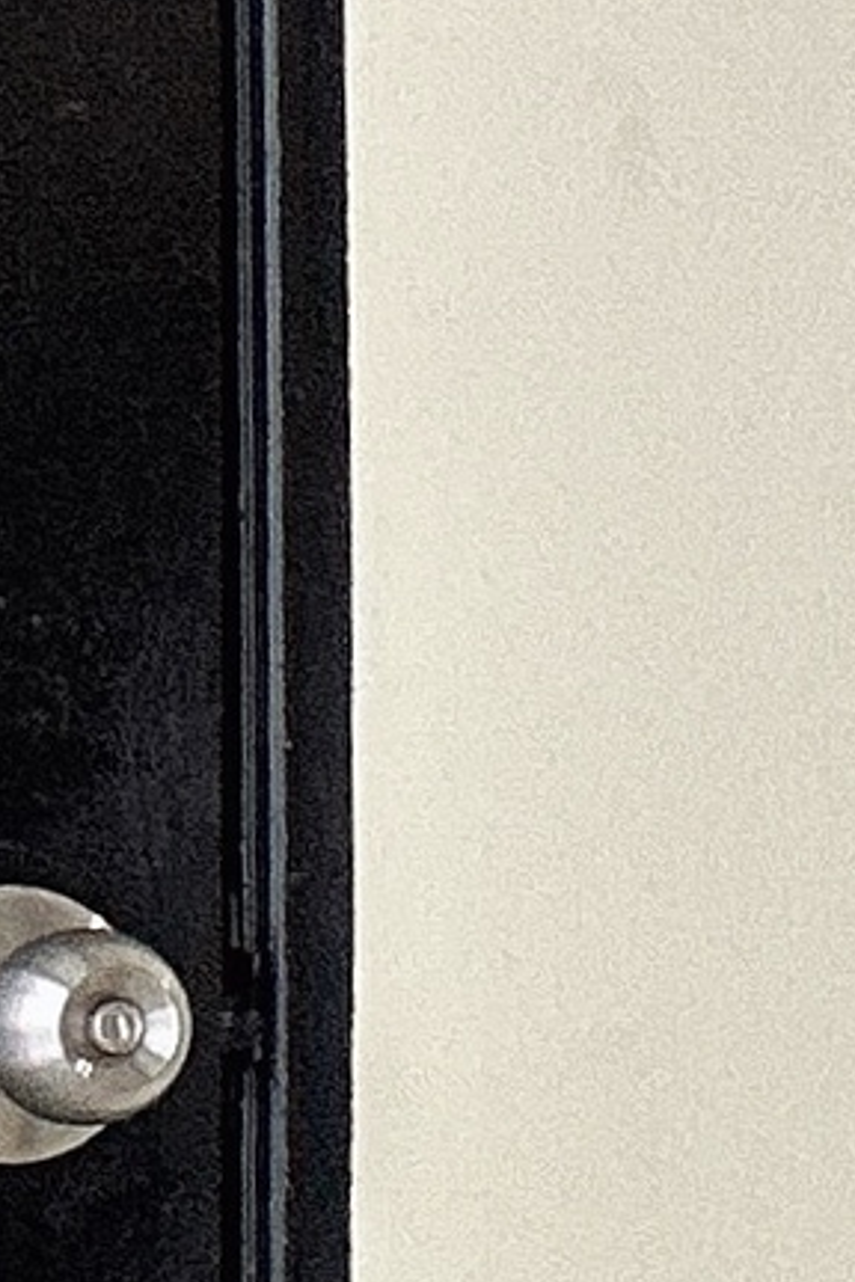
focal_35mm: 133
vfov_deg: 14.1
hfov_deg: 8.5
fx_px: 4738
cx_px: 2612
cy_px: 2116
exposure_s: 1/60
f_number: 1.9
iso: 80
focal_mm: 2.69
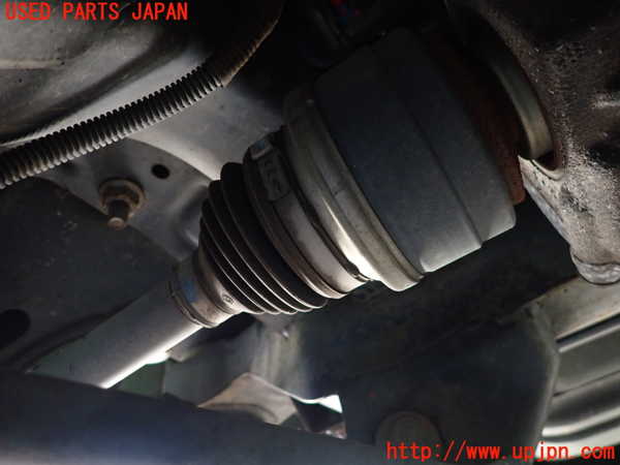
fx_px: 448
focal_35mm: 25
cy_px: 232
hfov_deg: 69.4
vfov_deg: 54.9
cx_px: 310
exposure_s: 1/30
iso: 400
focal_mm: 4.5
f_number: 2
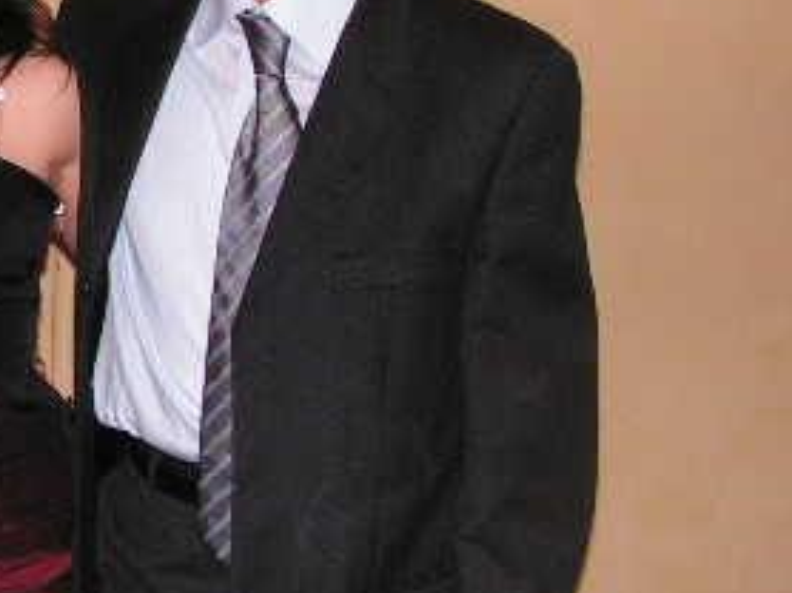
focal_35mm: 83
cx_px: -66
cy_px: 88
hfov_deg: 22.3
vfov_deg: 17.5
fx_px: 1897
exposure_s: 1/40
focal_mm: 6
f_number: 3.2
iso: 200
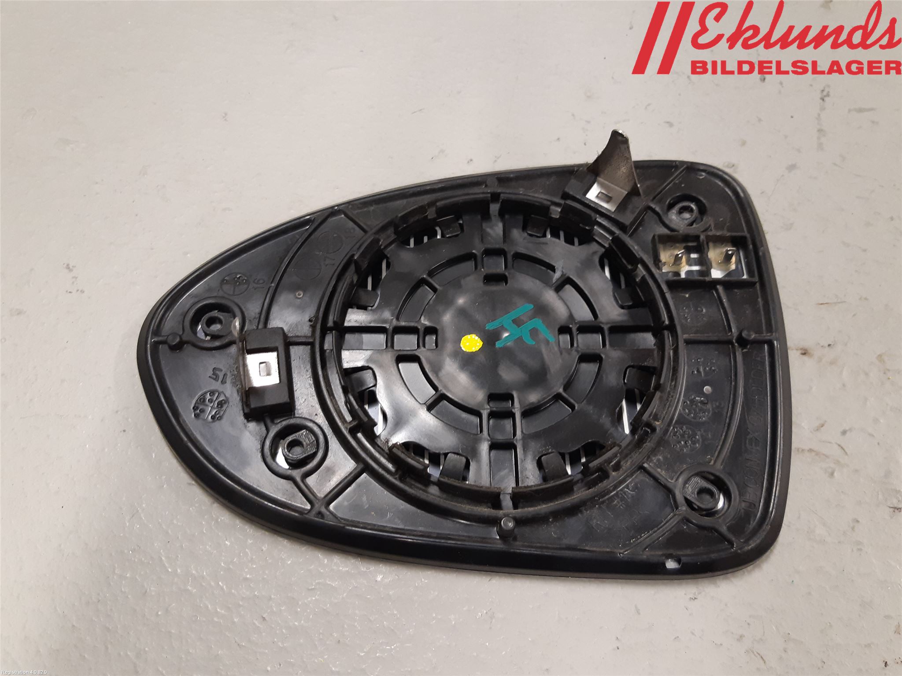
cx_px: 451
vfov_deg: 53.1
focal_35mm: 26
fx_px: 677
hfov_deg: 67.3
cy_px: 338
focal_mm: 3.93
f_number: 1.7
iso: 160
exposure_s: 1/50
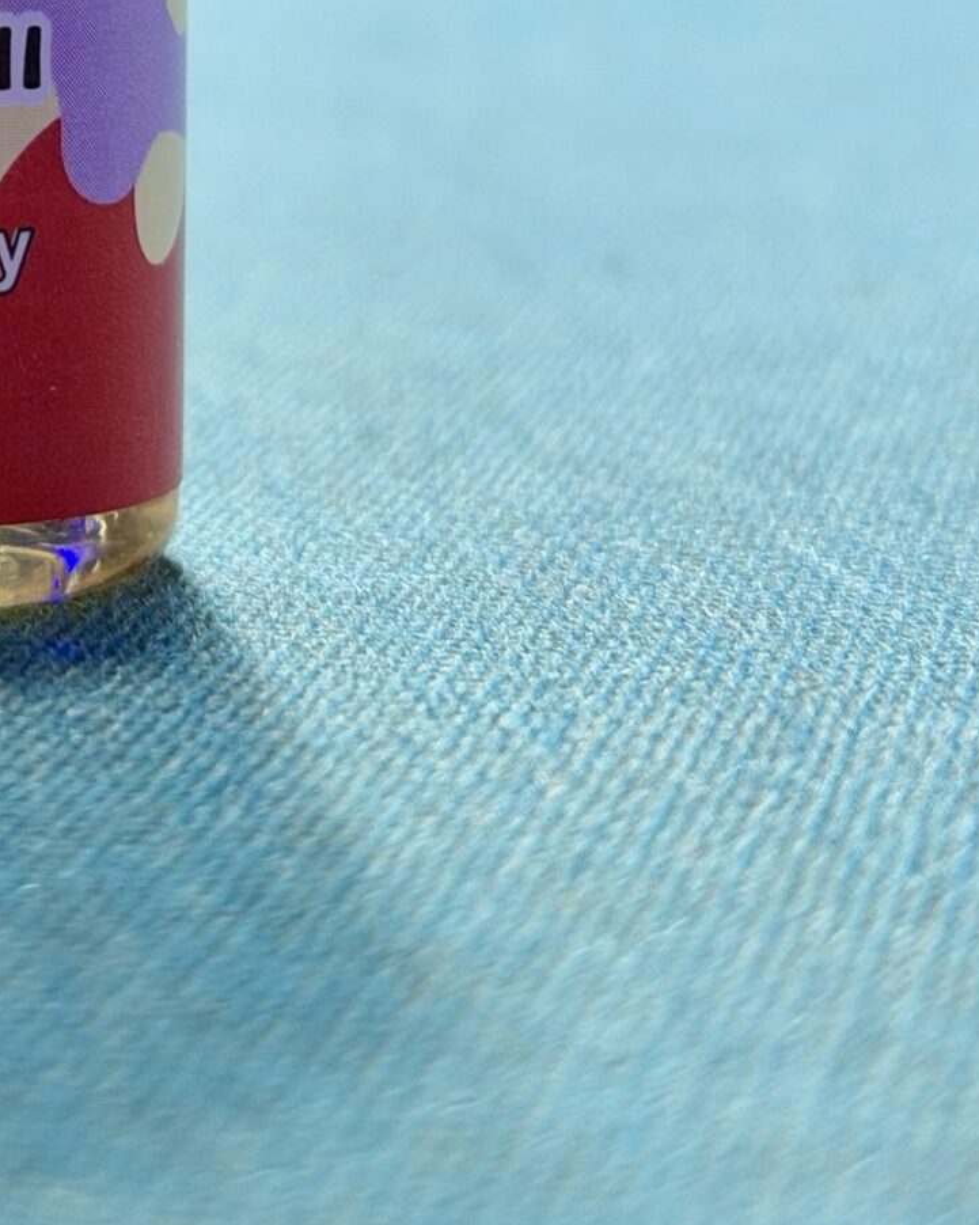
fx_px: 4819
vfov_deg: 14.0
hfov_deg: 11.4
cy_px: -284
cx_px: -132
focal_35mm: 133
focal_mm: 6.76
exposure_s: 1/50
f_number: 1.78
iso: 64
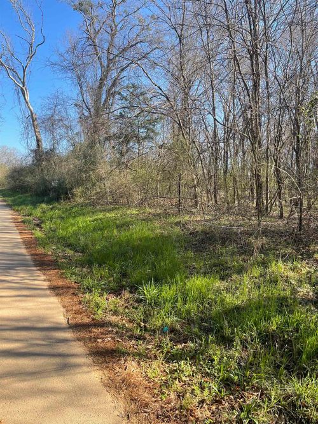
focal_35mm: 25
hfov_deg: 54.9
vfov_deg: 69.4
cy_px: 212
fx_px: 306
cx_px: 159
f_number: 1.6
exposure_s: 1/801
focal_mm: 5.1
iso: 32
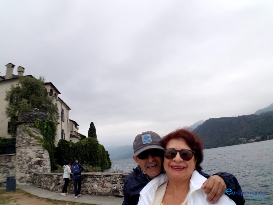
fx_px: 166
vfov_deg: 63.4
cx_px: 136
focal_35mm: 21
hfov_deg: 79.0
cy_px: 102
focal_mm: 2.1
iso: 50
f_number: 1.7
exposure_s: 1/530
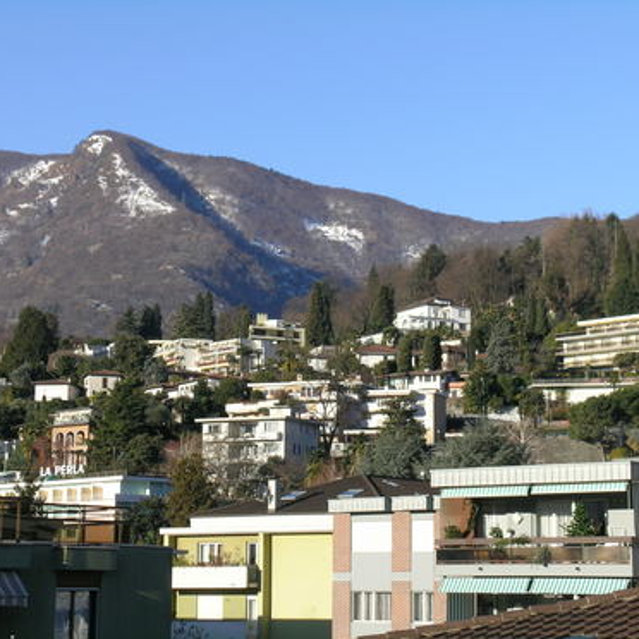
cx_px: 313
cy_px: 319
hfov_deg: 18.3
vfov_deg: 18.3
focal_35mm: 95
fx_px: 1984
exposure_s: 1/178
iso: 50
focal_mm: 16.7
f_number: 7.3
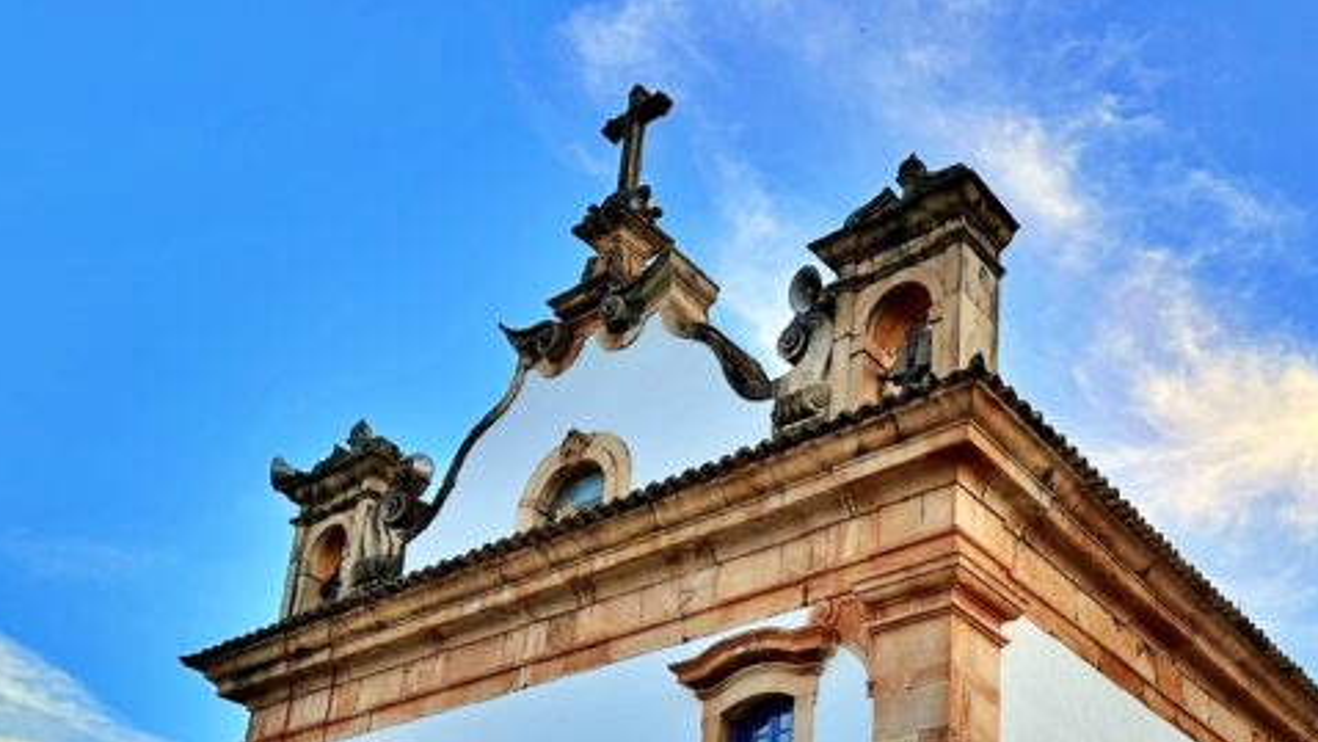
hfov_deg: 47.2
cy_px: 789
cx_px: 926
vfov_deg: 26.4
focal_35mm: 42
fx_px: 1468
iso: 80
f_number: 1.78
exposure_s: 1/354
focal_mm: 6.86
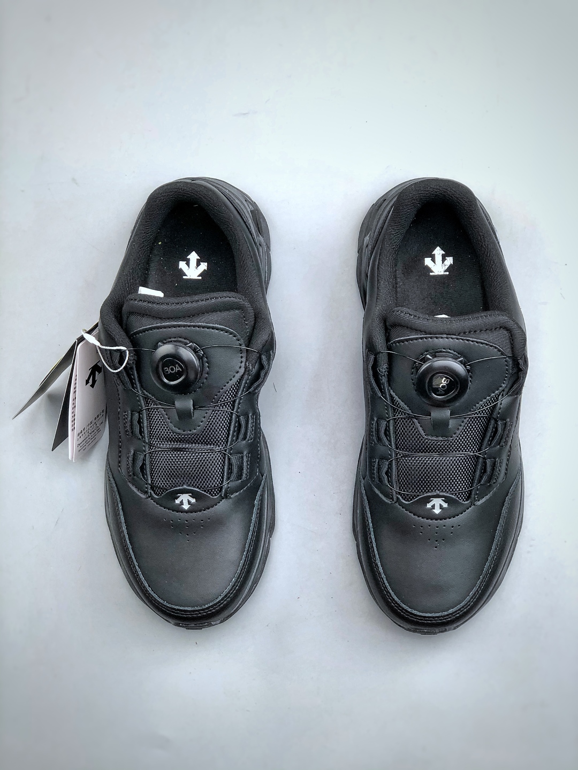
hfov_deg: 25.7
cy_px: 385
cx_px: 289
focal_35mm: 57
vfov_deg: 33.8
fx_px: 1269
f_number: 2.8
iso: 25
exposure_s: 1/33
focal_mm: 6.6
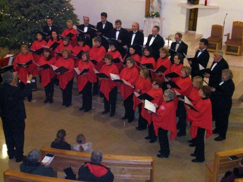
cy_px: 91
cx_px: 122
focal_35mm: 63
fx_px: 442
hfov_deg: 30.7
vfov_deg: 23.3
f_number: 4
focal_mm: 10.4
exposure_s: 1/60
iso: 200
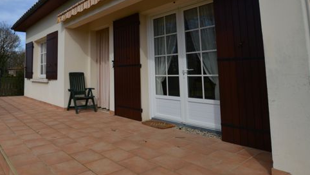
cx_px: 89
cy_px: 54
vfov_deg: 48.4
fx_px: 189
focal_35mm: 23
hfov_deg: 74.7
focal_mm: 10
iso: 100
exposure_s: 1/250
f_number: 8
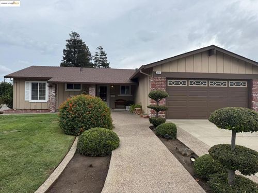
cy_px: 96
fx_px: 179
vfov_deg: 56.8
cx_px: 129
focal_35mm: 24
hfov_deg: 71.6
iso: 80
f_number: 1.78
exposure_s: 1/4167
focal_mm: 6.76
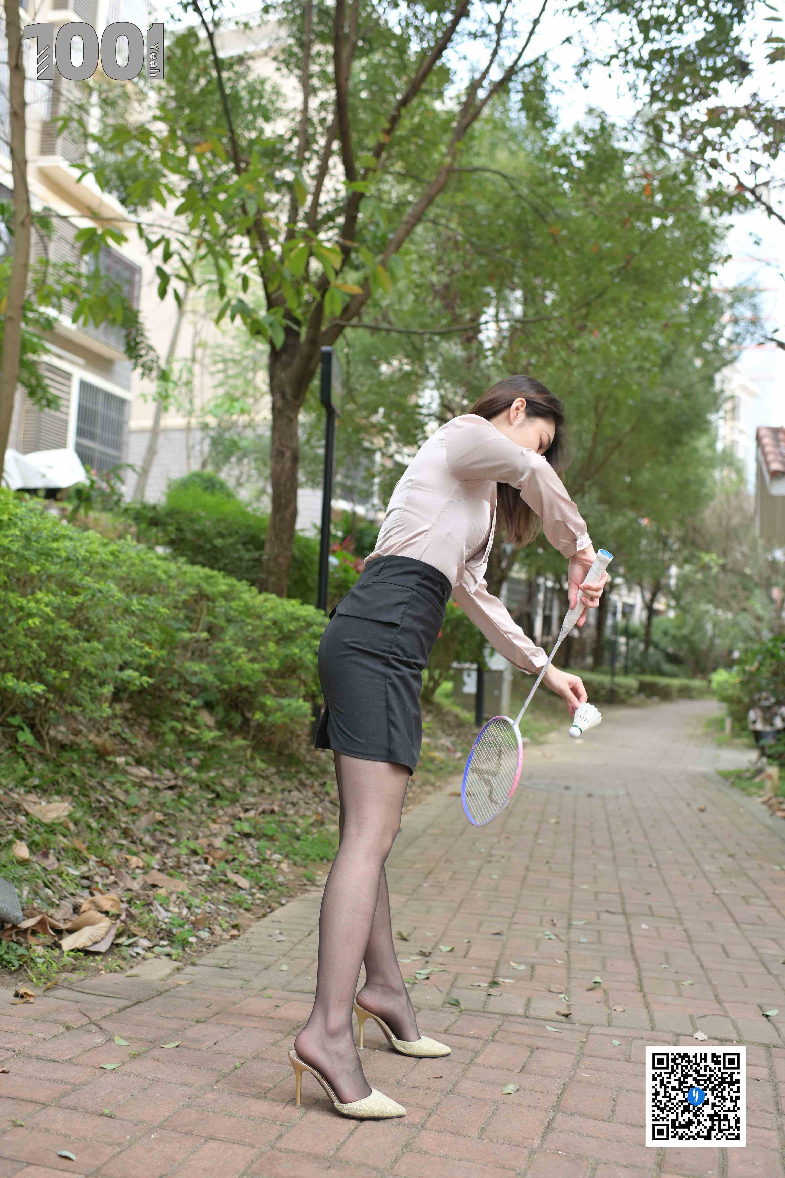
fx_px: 1145
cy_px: 589
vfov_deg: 54.4
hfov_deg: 37.9
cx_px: 392
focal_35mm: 35
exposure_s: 1/160
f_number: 3.2
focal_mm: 35
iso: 100
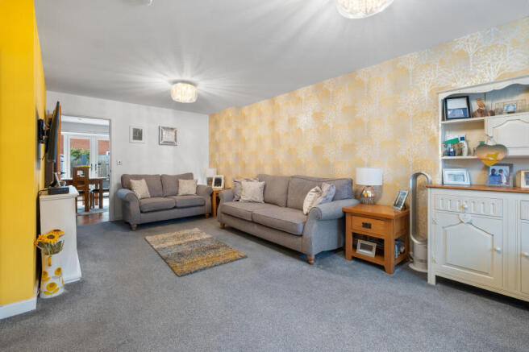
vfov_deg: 77.3
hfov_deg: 100.4
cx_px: 264
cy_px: 176
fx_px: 220
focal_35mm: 15
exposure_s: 6
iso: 160
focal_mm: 10
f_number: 8
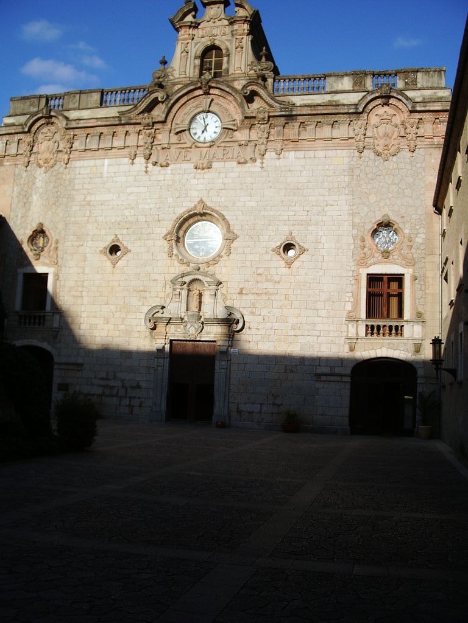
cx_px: 234
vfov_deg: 52.6
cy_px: 312
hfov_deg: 40.7
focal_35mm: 35
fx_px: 631
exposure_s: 1/500
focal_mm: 5.8
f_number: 4.3
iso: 50
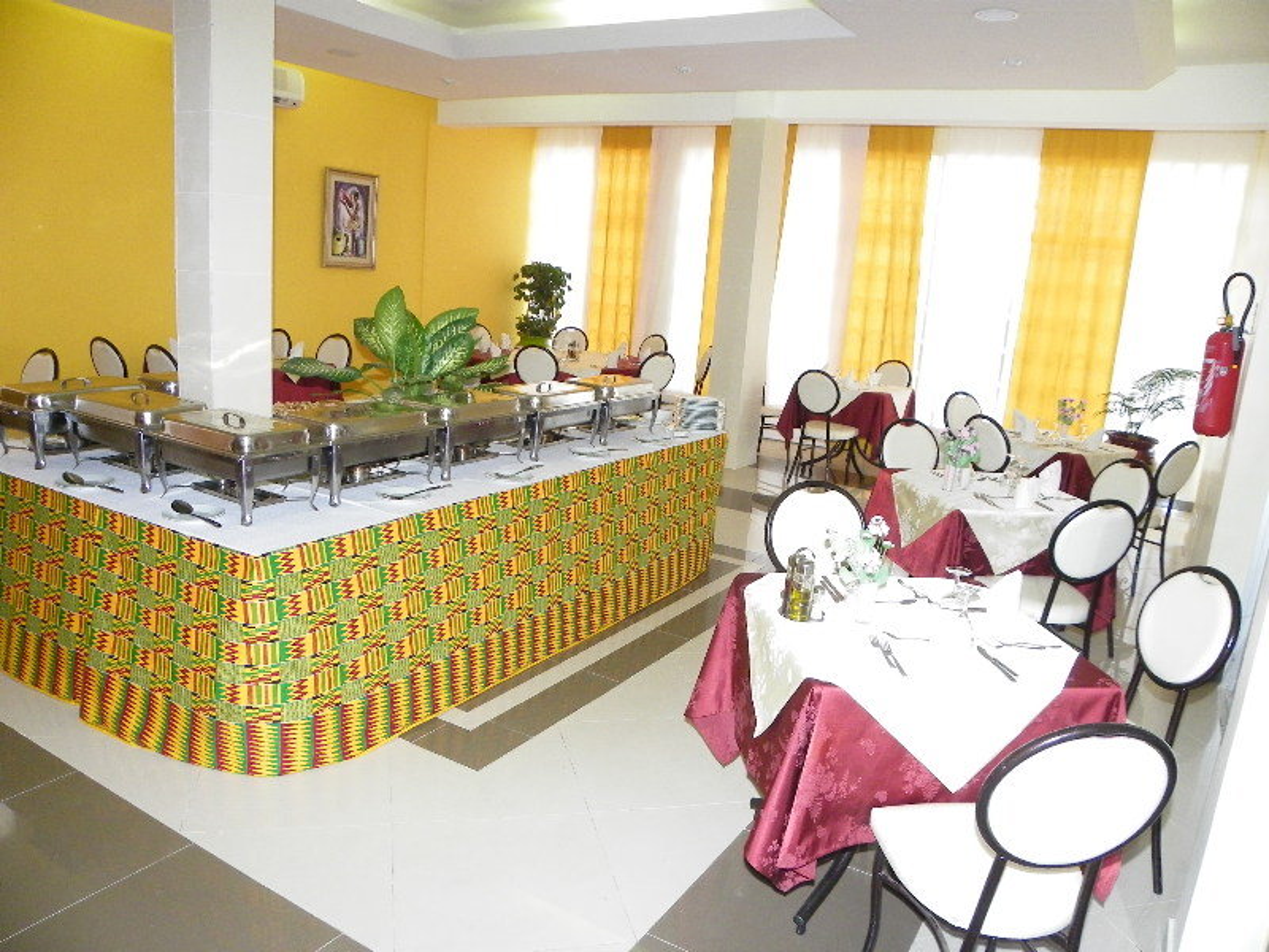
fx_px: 953
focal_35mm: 26
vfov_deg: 53.1
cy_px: 476
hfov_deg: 67.3
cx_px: 634
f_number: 3.5
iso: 200
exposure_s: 1/100
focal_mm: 4.6
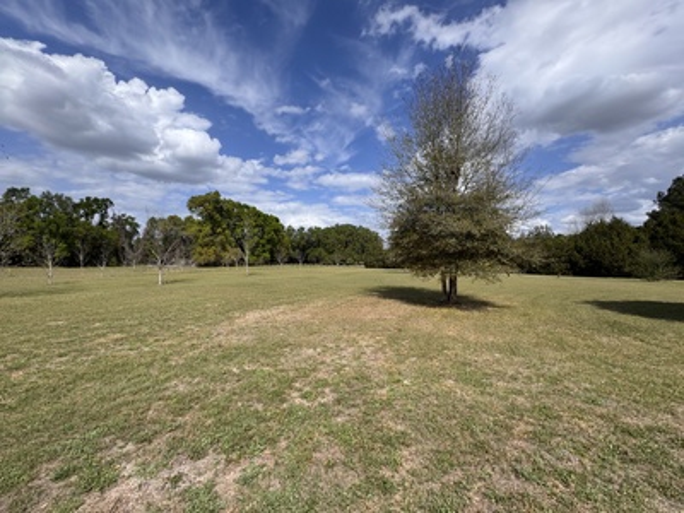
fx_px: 277
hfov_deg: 102.1
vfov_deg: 85.7
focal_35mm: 14
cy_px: 256
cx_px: 342
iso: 50
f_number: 2.2
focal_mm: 2.22
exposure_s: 1/2415
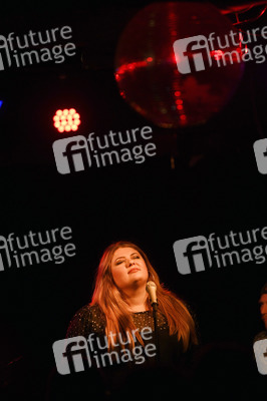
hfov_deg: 6.9
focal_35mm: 200
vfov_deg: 10.3
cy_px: 200
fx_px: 2229
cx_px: 134
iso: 2000
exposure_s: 1/250
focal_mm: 200
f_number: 3.2
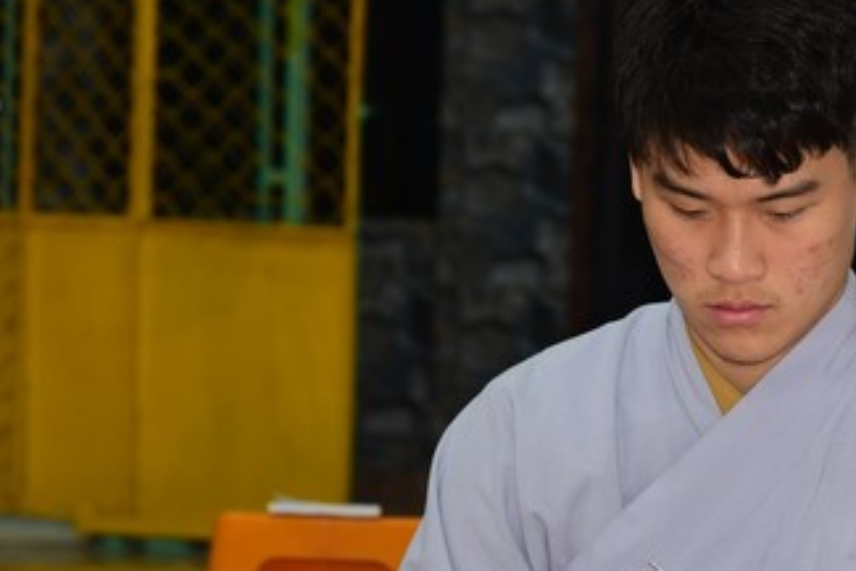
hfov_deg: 11.1
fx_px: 4377
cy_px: 376
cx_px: 782
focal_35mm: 184
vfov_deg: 7.5
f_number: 5
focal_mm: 92
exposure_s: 1/40
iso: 400
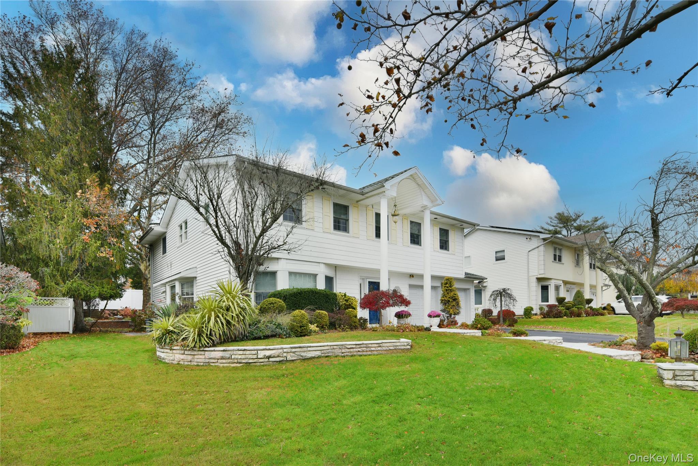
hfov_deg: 93.3
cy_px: 233
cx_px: 349
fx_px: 330
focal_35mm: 17
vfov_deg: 70.5
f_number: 7.1
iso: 200
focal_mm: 17
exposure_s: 1/125
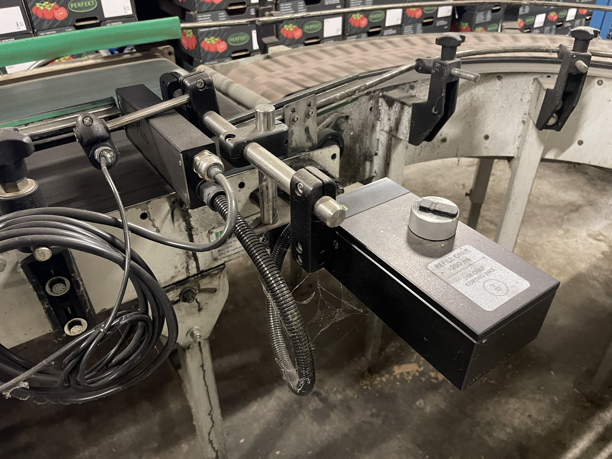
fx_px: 442
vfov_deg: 54.9
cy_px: 230
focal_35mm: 25
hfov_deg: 69.4
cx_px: 306
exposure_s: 1/25
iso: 500
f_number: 1.6
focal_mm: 5.1
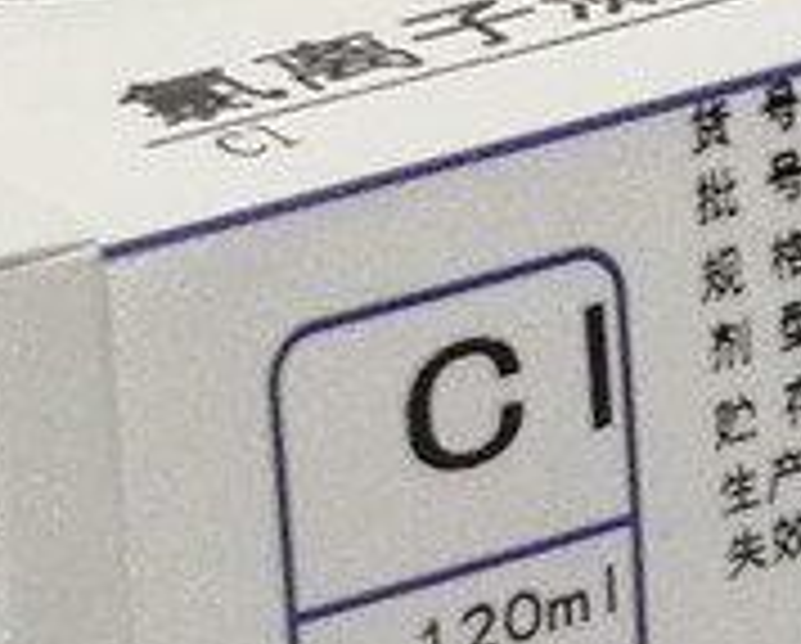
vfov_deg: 4.9
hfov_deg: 6.0
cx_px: 1570
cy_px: 1036
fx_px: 7409
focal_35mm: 312
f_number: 1.8
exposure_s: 1/30
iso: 125
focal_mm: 3.64
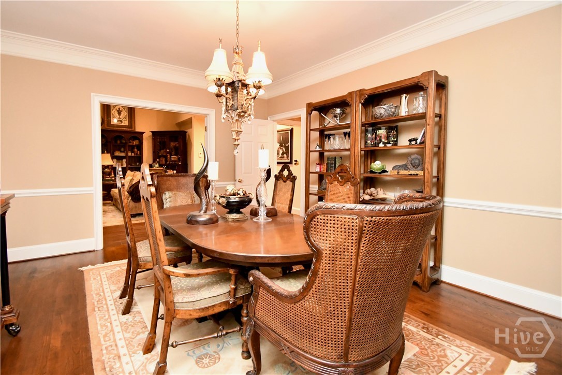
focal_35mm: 15
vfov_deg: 77.3
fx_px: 234
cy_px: 188
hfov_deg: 100.4
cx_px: 281
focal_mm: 10
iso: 6400
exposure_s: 1/60
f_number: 4
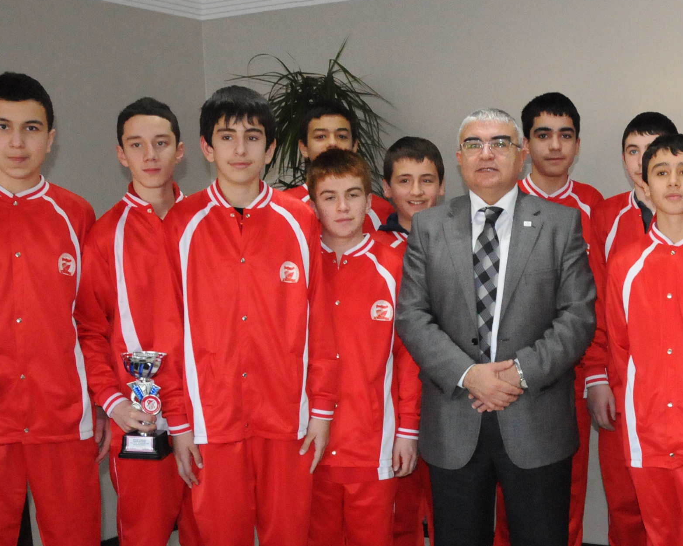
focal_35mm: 52
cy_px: 411
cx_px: 545
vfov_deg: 28.7
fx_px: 1051
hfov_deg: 34.9
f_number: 7.1
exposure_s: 1/60
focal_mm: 18
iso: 3200
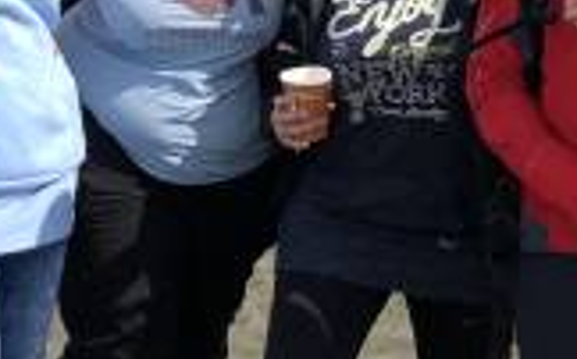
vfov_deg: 13.5
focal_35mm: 97
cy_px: 140
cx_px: 524
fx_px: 1524
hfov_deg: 21.0
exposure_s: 1/2088
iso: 20
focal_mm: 3.99
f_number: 1.8
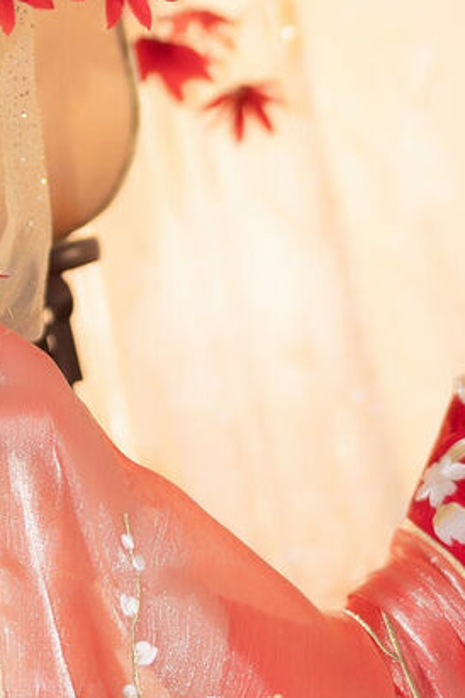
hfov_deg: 4.2
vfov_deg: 6.3
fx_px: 6316
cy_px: 762
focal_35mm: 326
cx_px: 677
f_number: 1.4
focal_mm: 85
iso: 100
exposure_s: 1/250
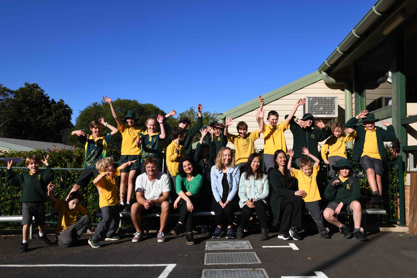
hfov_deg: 58.7
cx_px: 208
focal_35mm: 32
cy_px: 139
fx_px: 371
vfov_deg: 41.1
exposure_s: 1/250
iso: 400
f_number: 18
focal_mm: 32
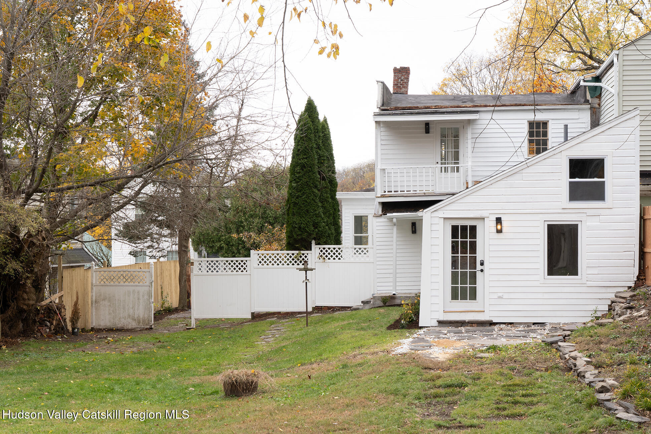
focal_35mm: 70
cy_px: 217
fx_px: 1266
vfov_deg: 19.5
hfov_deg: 28.8
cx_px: 326
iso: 400
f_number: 16
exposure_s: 1/25
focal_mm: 70
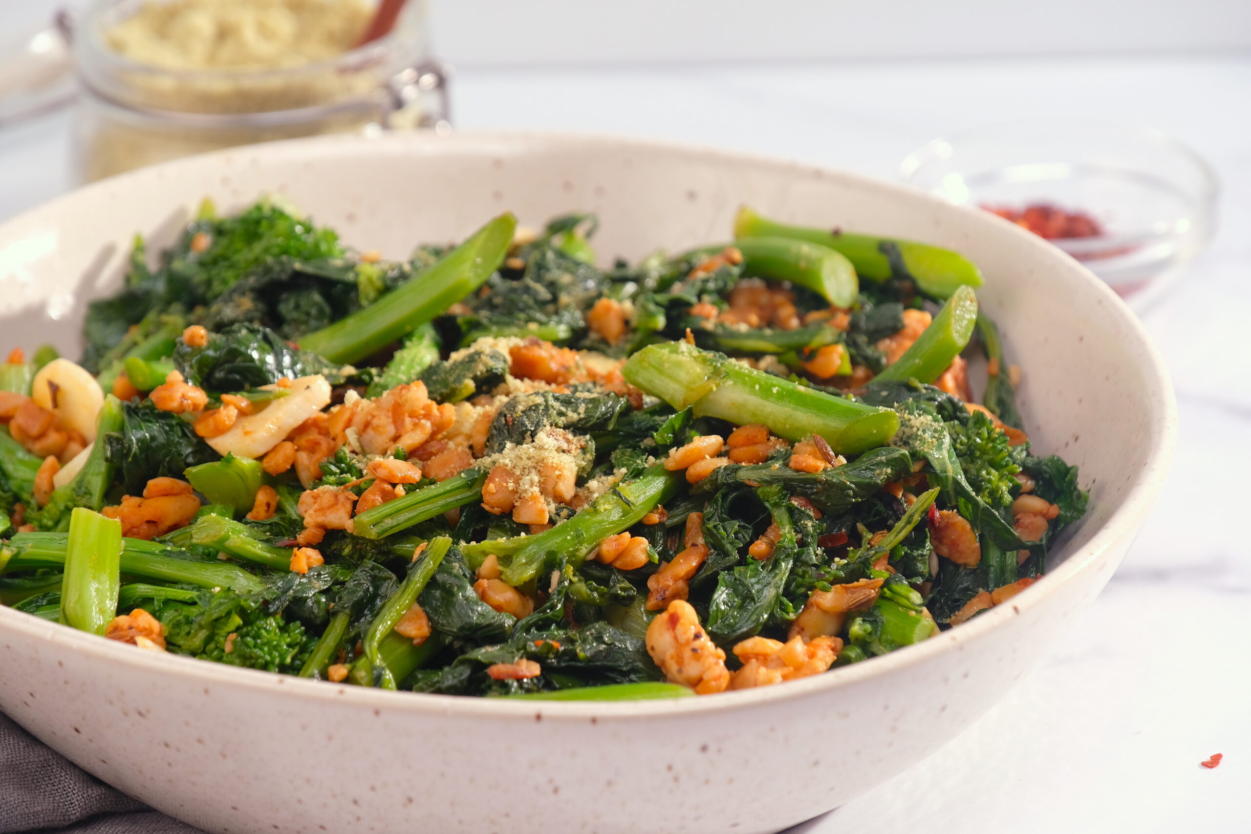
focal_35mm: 203
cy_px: 417
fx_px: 7054
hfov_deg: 10.1
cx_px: 626
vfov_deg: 6.8
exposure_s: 1/200
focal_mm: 135
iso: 400
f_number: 8
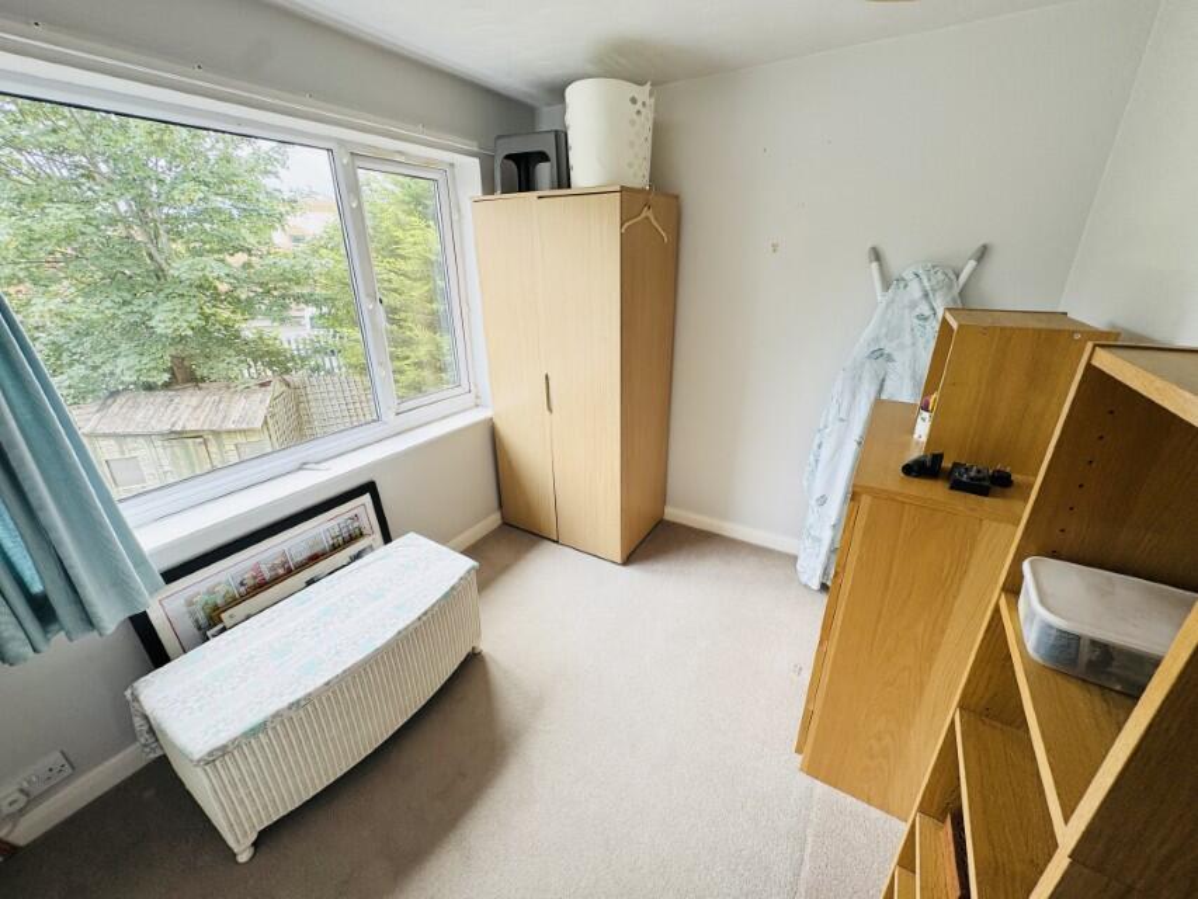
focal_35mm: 14
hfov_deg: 102.1
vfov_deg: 85.7
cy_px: 450
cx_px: 599
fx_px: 485
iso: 40
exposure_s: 1/105
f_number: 2.2
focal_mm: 2.22
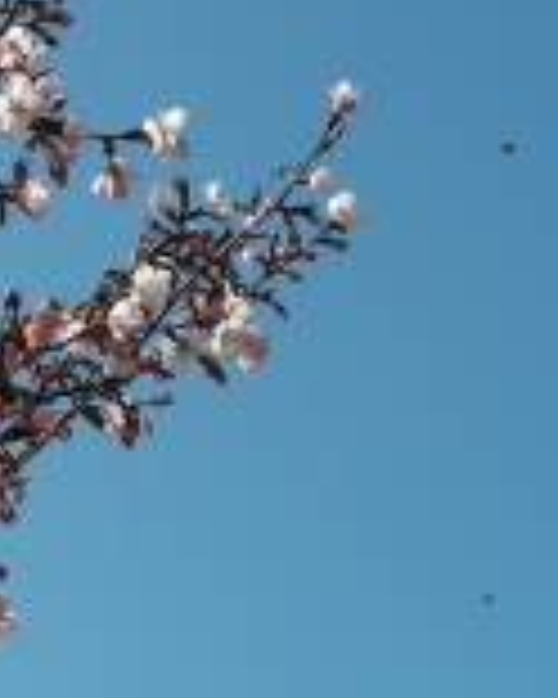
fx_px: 3014
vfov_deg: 13.2
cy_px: 414
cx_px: 94
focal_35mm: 146
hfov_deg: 10.5
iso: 50
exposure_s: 1/418
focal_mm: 9.7
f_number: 4
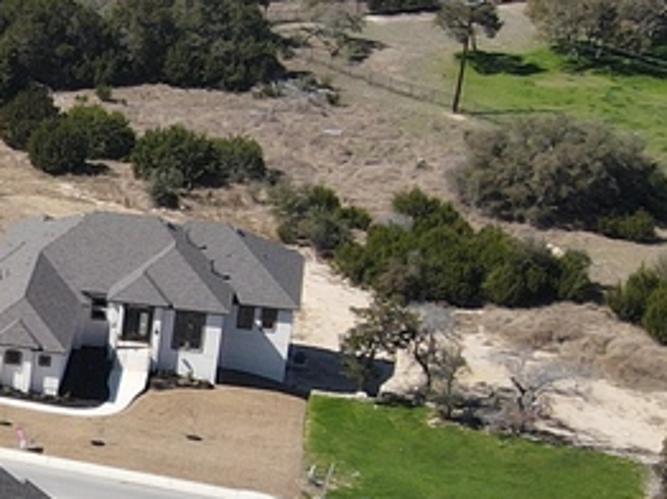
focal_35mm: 132
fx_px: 2541
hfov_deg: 13.5
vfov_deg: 11.1
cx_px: -502
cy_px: 476
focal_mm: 4.5
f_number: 2.8
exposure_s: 1/640
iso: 100
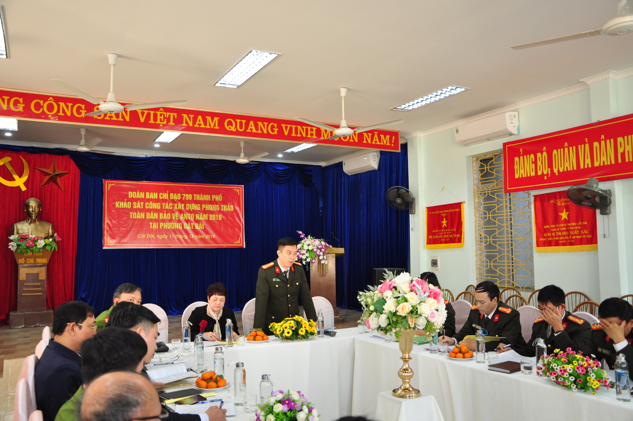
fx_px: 553
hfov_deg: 59.6
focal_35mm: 32
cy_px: 210
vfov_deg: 41.6
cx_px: 316
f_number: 4
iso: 400
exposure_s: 1/40
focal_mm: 21
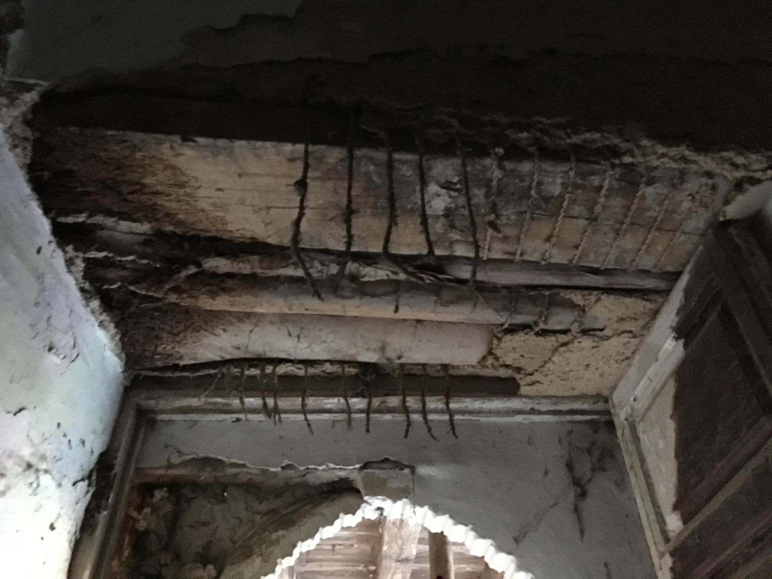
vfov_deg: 48.2
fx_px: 647
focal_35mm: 29
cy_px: 290
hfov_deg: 61.7
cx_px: 386
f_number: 2.2
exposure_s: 1/17
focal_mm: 4.15
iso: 1250
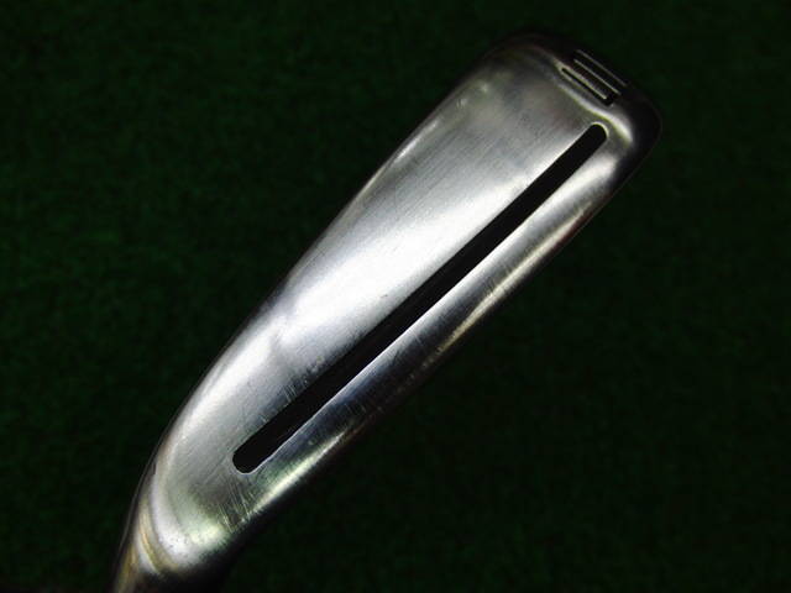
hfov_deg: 50.1
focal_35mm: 37
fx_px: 845
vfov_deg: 38.7
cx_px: 396
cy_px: 296
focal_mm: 6.42
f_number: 3.6
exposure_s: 1/80
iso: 125
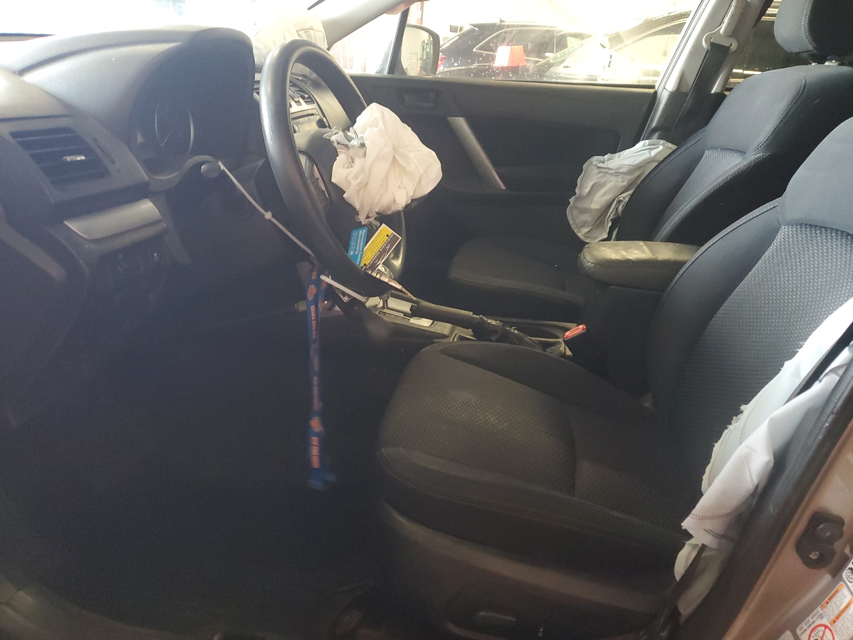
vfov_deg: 53.1
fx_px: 641
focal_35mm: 26
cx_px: 426
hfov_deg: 67.3
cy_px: 320
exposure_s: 1/15
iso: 346
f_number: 1.5
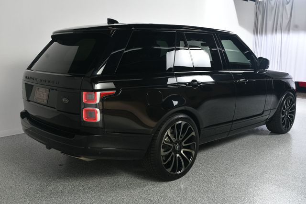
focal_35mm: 34
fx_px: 289
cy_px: 102
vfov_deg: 38.8
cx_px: 153
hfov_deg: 55.8
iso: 100
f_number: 9
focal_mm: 23
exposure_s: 1/160
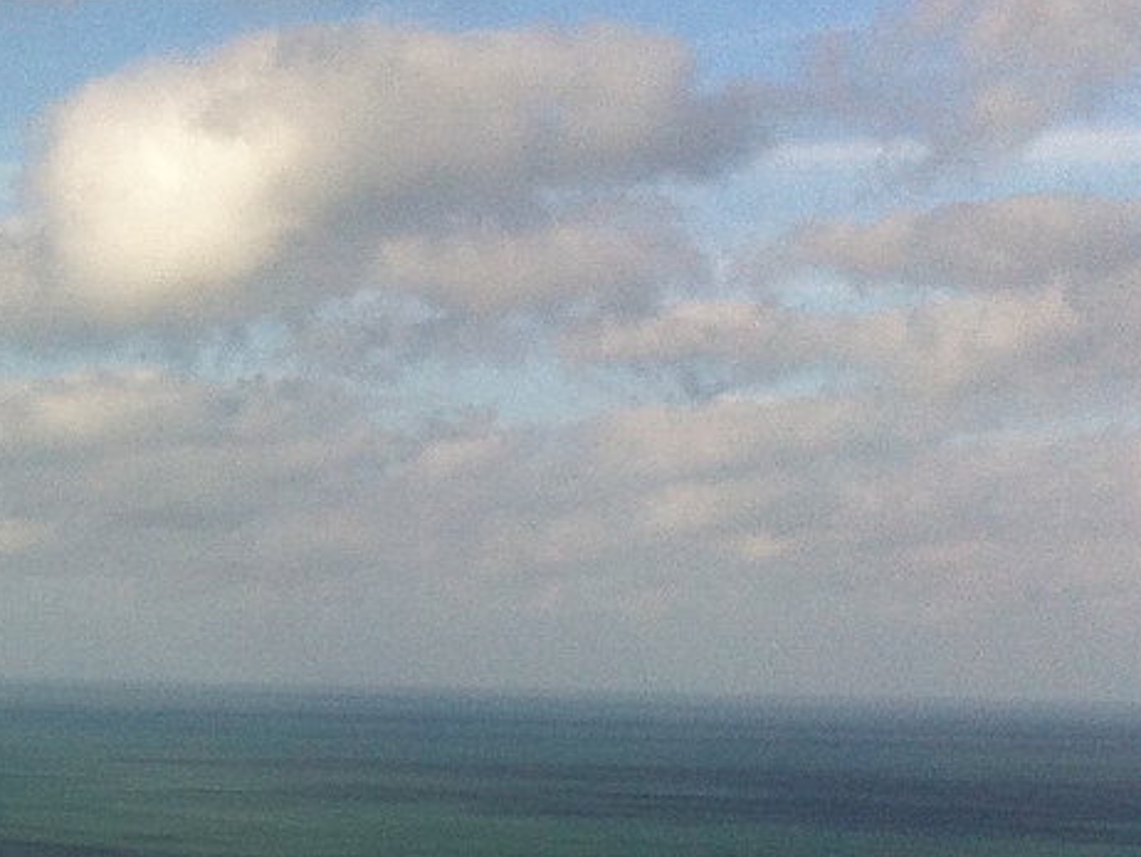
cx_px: -370
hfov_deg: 15.4
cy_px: 693
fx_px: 3990
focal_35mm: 121
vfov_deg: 12.2
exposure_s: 1/2011
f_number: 2.8
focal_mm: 3.85
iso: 80
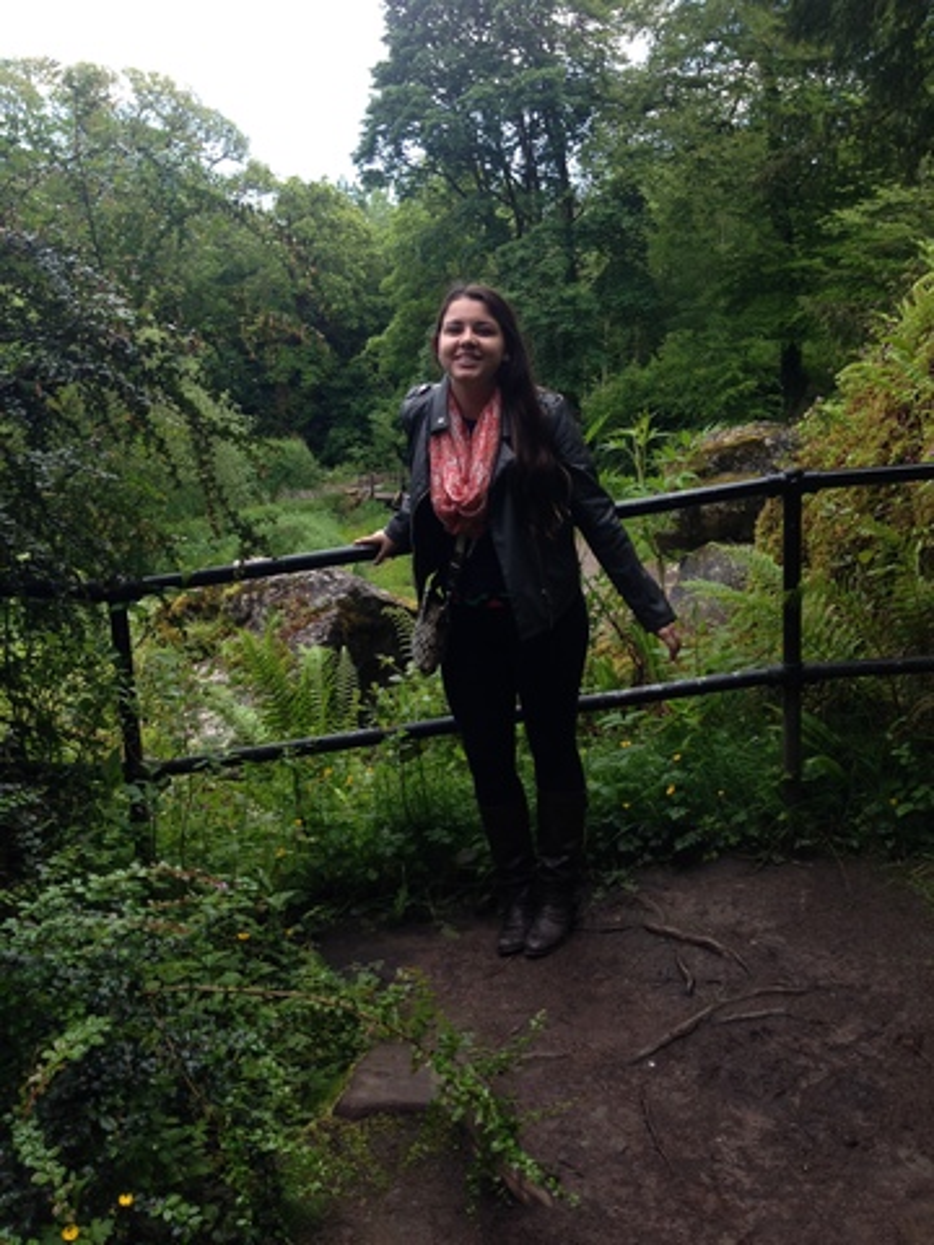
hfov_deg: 42.9
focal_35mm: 33
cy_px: 622
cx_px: 467
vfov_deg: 55.4
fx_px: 1187
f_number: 2.4
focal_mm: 4.12
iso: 50
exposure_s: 1/264
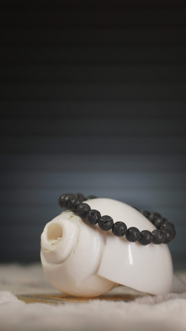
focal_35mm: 134
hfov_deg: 9.1
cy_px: 166
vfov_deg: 16.0
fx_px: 1175
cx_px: 109
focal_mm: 85
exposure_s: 1/200
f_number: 4
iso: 160
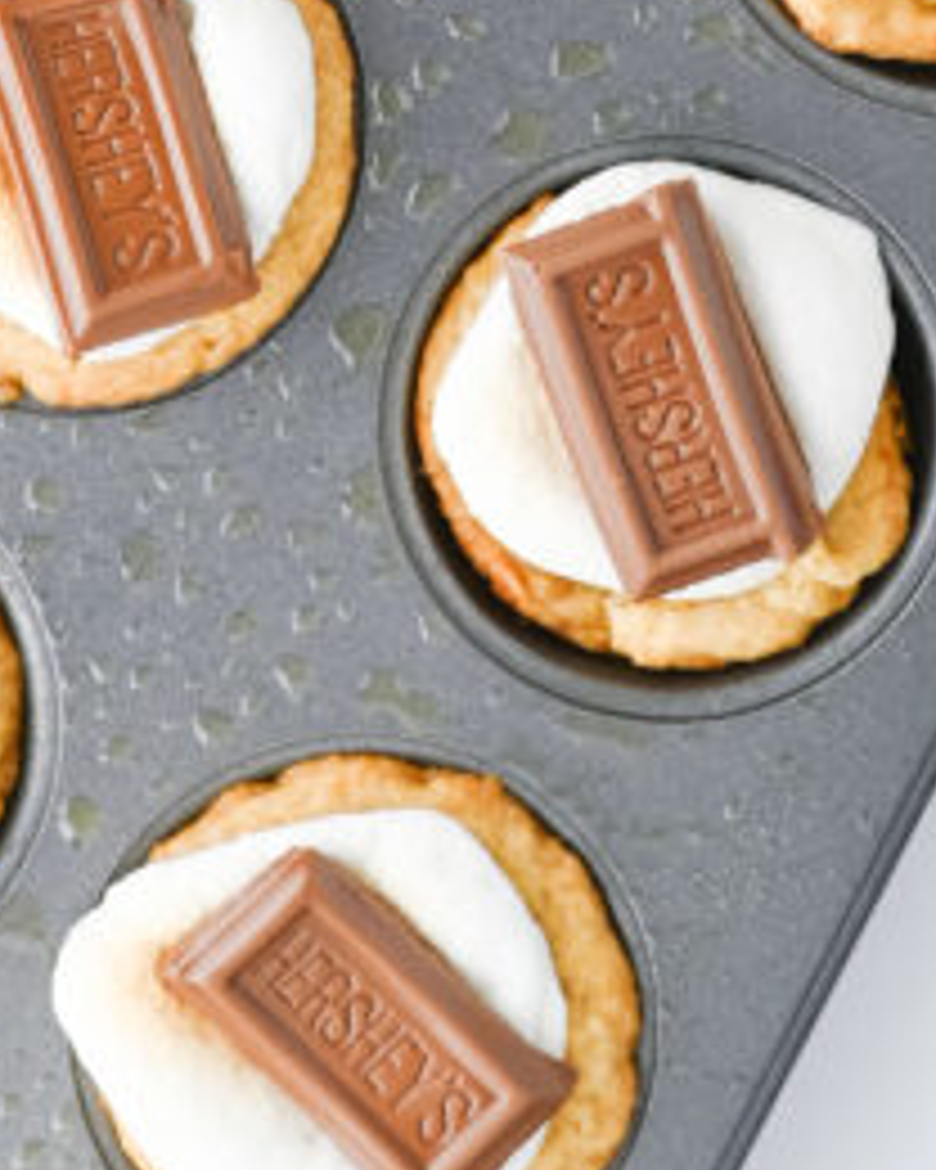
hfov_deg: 8.3
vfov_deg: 10.1
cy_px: -644
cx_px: 241
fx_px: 6406
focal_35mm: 185
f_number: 3.2
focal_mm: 50
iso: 220
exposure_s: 1/200
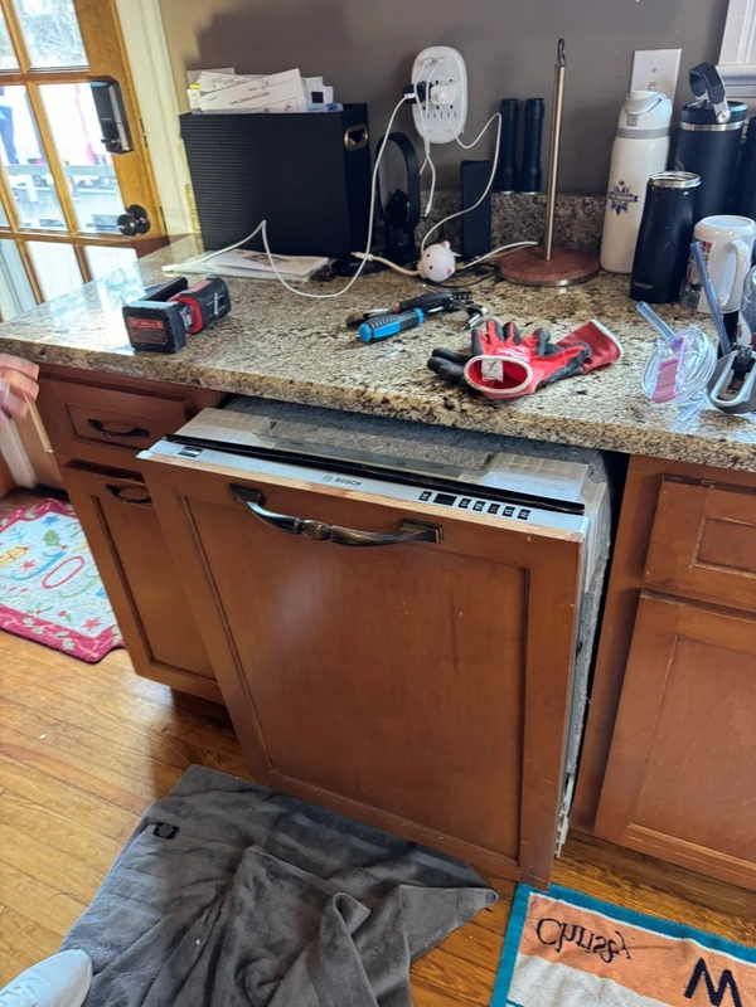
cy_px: 504
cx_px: 378
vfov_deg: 71.6
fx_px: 699
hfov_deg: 56.8
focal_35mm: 24
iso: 400
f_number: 1.78
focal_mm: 6.76
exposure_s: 1/60
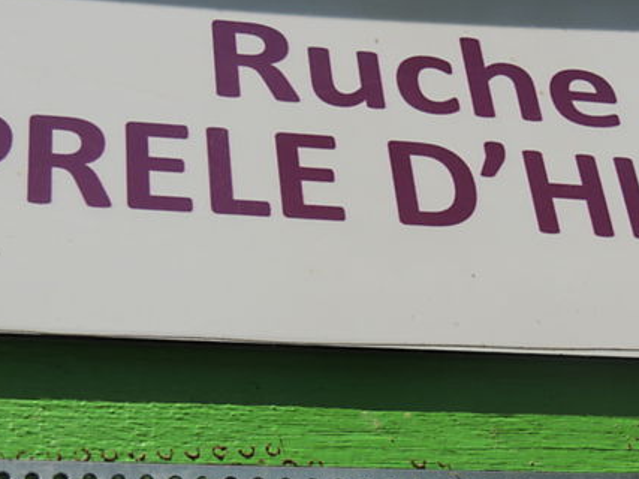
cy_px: 347
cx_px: 495
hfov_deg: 22.0
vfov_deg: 16.7
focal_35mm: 88
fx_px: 1624
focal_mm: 8.3
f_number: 3.5
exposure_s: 1/1600
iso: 100
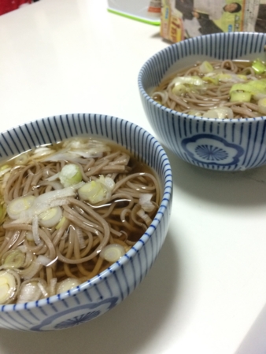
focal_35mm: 29
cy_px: 177
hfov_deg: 48.3
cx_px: 133
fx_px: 297
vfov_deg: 61.6
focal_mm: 4.15
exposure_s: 1/30
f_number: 2.2
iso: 200
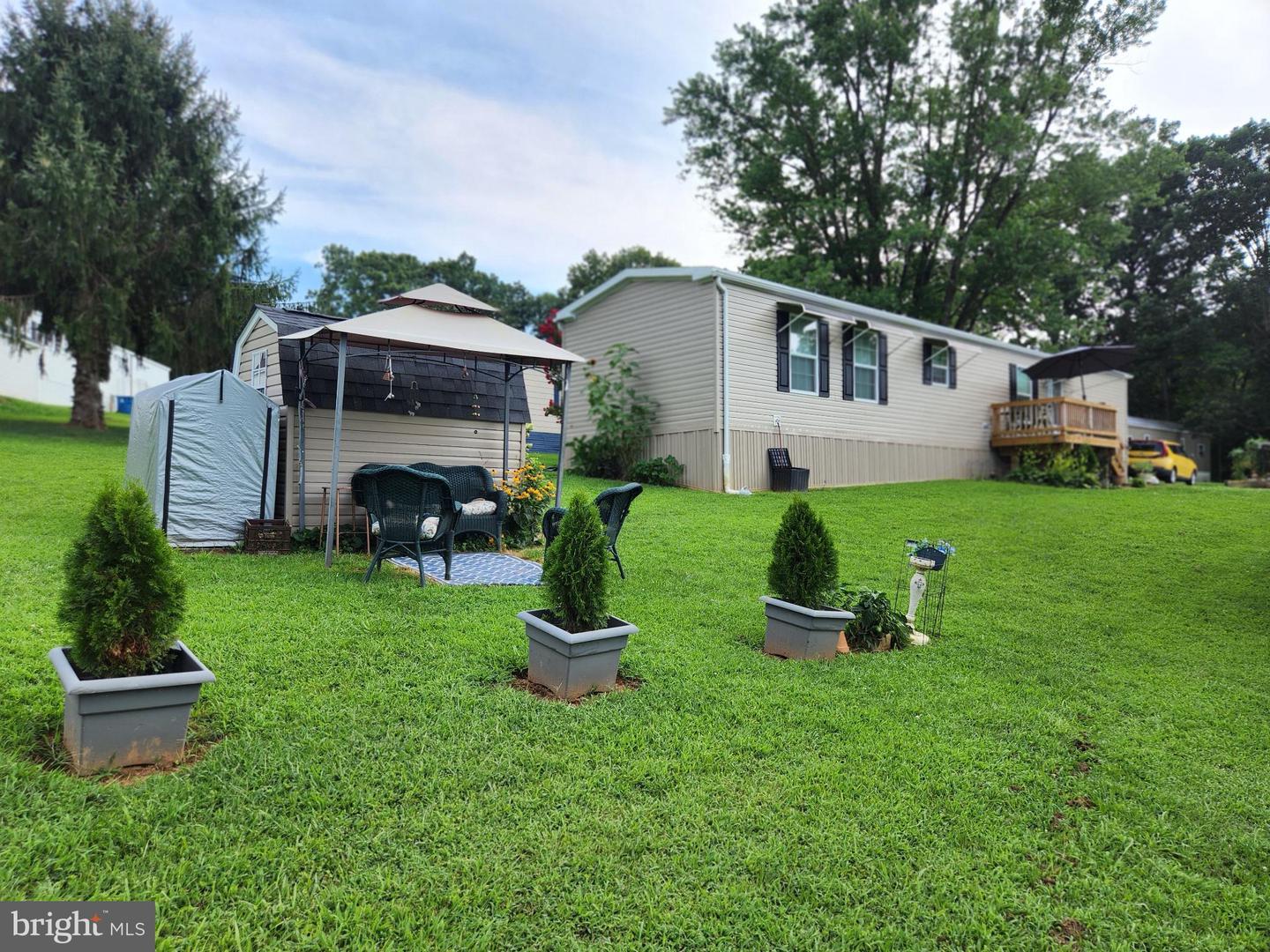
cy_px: 476
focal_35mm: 23
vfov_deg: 58.9
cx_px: 635
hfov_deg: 73.9
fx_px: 844
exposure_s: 1/654
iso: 20
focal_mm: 5.4
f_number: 1.8
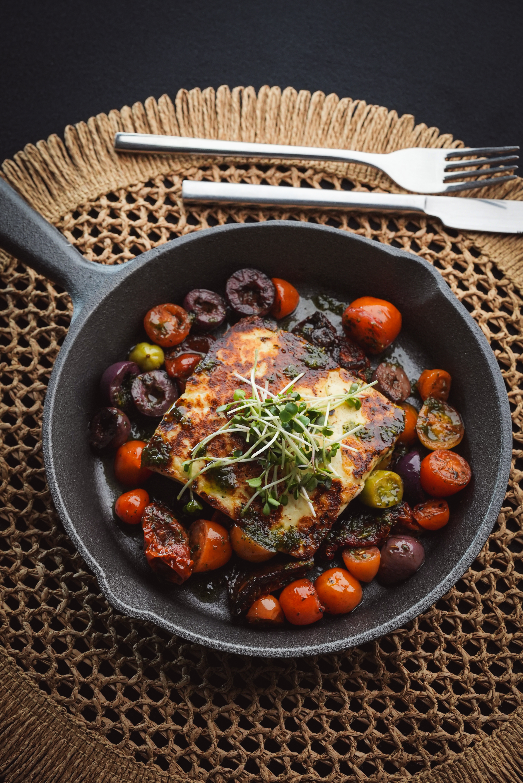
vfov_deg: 22.6
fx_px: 1959
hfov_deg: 15.2
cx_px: 262
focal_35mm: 90
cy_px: 392
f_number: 9
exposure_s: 1/100
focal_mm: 90
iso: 1600
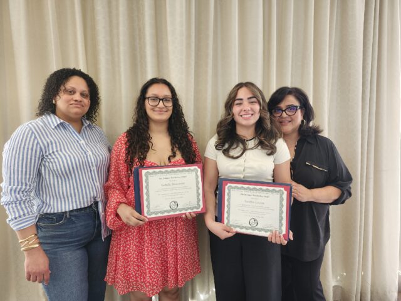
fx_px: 266
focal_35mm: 23
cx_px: 200
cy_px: 150
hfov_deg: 73.9
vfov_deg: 58.9
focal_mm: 5.54
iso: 320
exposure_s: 1/120
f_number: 1.8
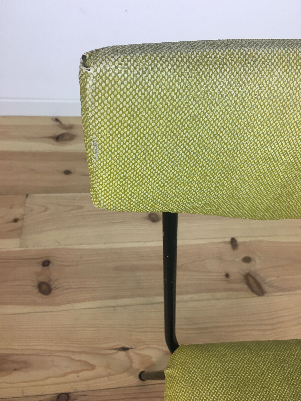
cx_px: 150
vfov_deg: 61.7
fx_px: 336
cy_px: 200
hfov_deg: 48.2
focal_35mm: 29
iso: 25
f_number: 2.2
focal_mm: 4.15
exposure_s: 1/33
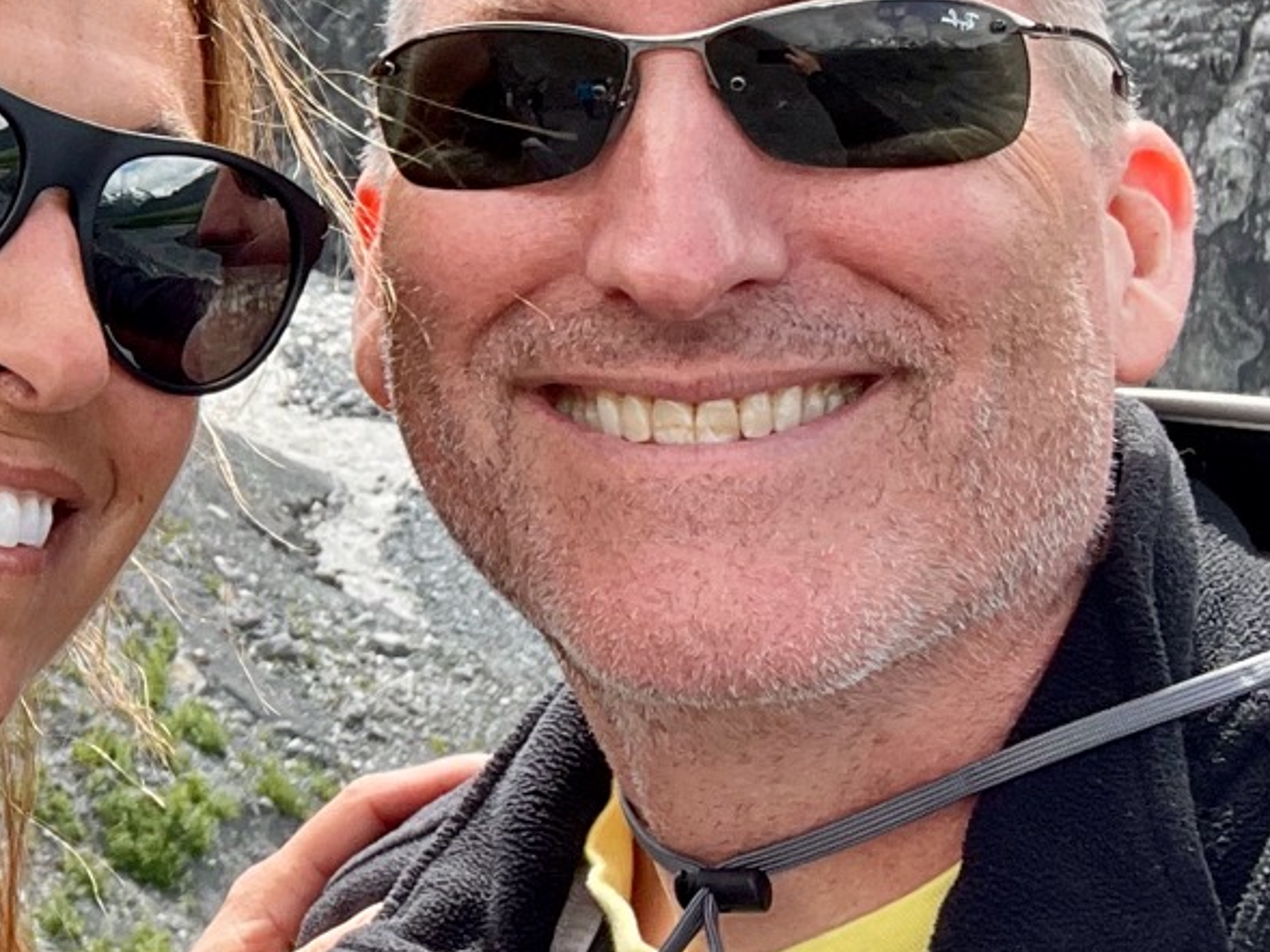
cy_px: 43
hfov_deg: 20.9
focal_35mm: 80
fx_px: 2936
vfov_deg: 18.1
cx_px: -604
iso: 25
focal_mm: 2.71
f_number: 2.2
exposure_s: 1/363
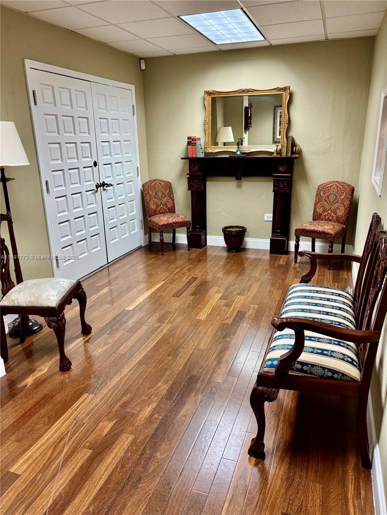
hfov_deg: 53.1
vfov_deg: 67.3
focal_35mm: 26
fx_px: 388
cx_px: 194
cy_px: 258
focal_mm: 5.96
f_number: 1.6
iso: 125
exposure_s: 1/60
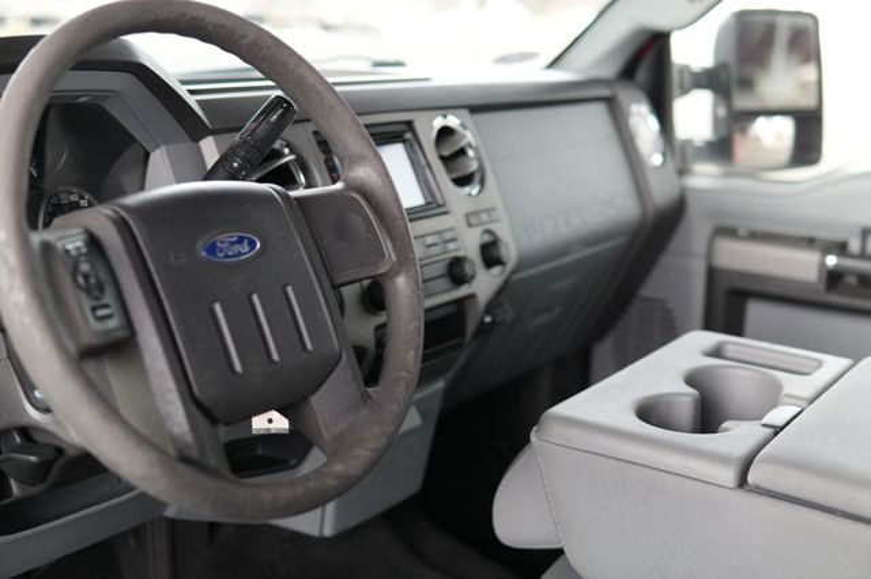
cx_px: 436
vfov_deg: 29.8
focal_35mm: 45
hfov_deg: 43.6
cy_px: 290
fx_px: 1088
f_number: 2
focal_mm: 30
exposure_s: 1/160
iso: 2000
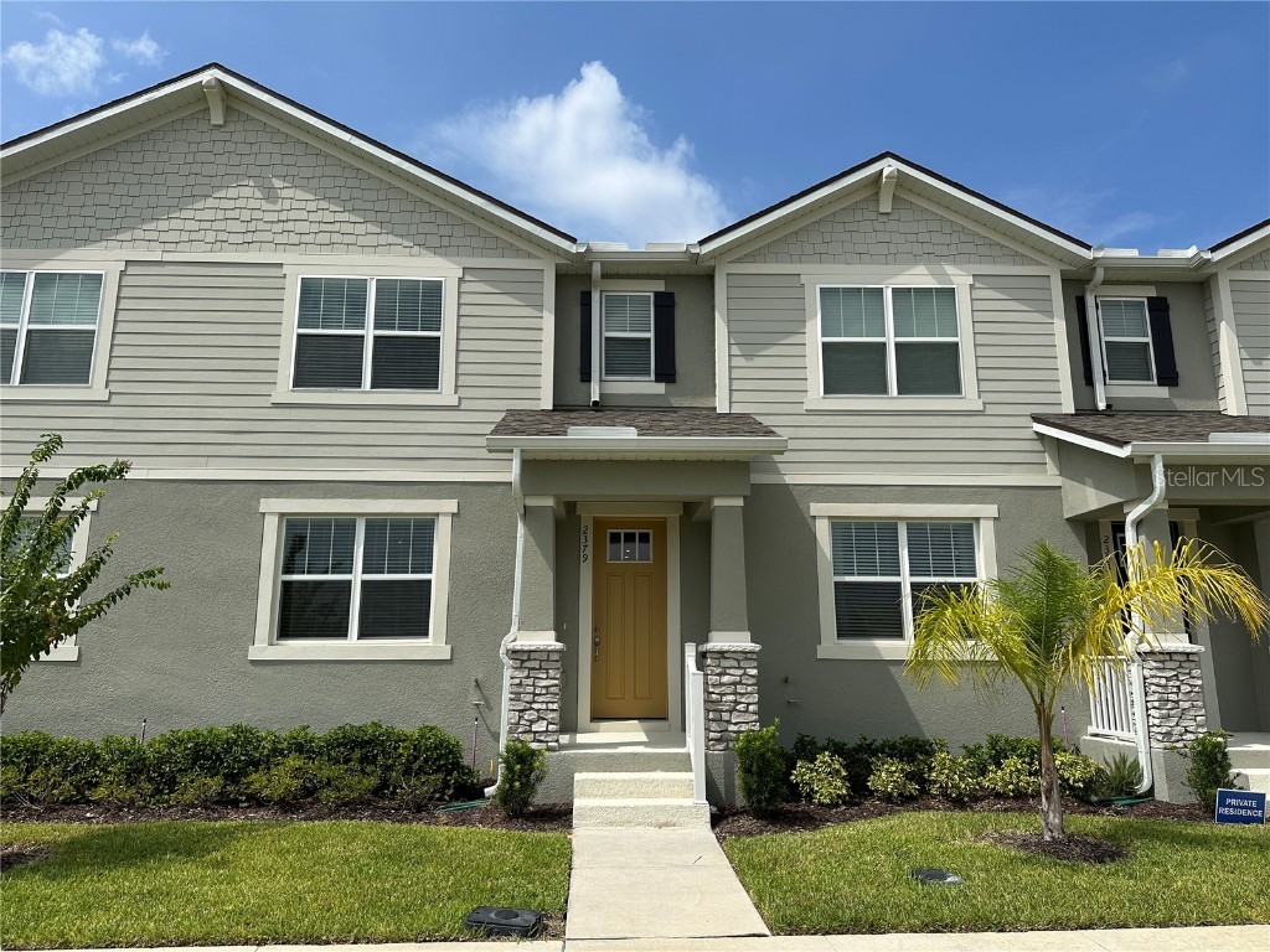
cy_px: 476
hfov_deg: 71.6
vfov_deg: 56.8
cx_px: 635
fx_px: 881
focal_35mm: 24
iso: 80
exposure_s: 1/7576
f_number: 1.78
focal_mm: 6.86
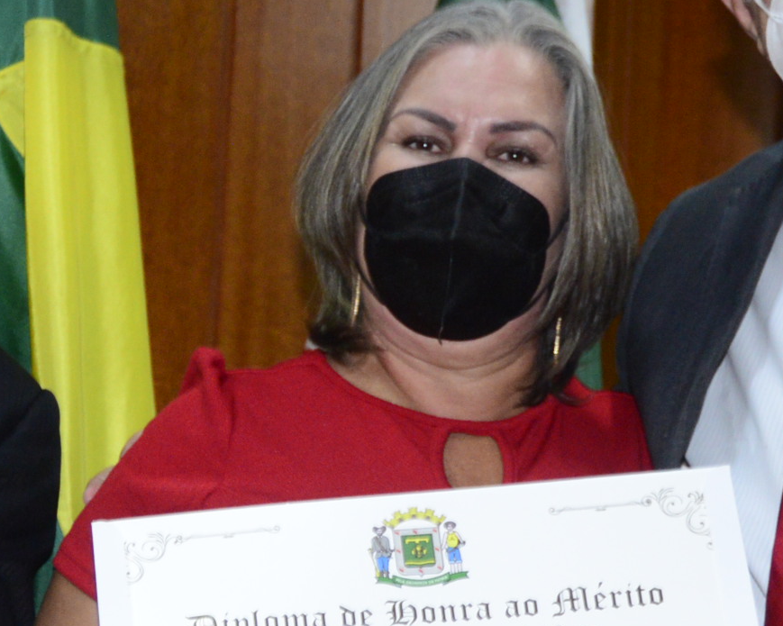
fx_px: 3916
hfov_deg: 11.4
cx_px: 378
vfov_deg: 9.1
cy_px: 368
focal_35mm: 169
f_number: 4.8
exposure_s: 1/125
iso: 2500
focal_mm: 52
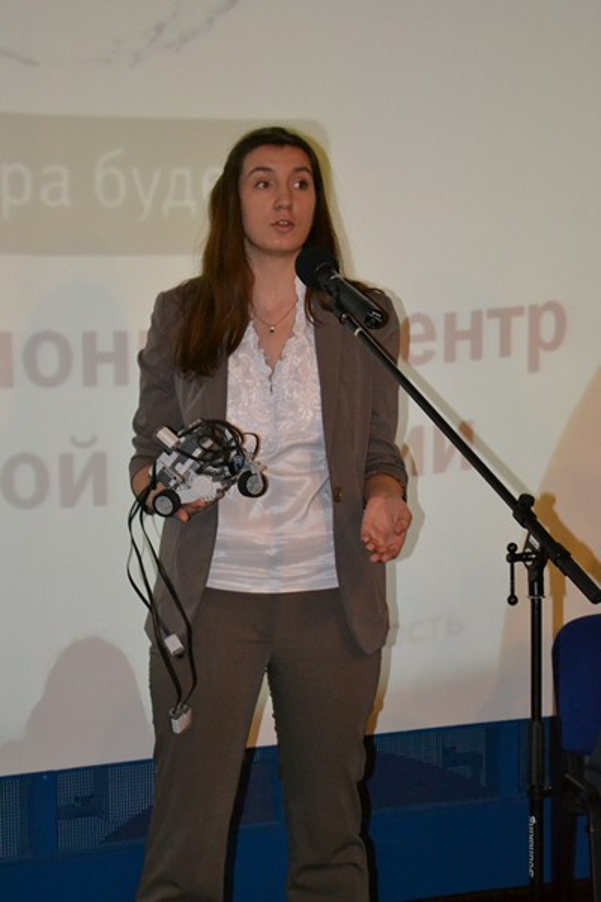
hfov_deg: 16.6
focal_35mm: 82
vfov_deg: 24.6
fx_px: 2066
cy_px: 451
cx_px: 300
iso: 3200
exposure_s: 1/60
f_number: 5.6
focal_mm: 55
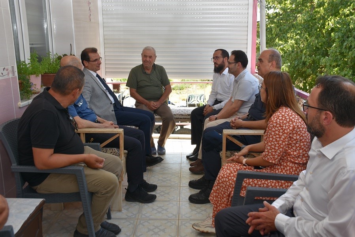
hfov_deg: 55.1
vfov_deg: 38.4
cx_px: 178
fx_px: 340
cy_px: 118
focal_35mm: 34
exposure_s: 1/125
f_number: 5.6
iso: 140
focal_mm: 23
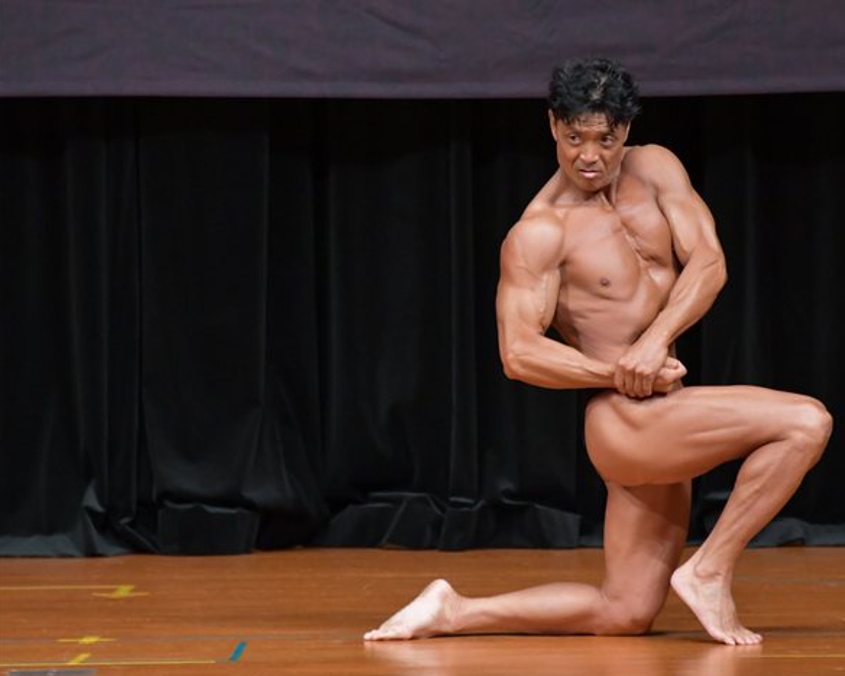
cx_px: 556
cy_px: 327
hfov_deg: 4.1
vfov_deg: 3.3
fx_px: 11677
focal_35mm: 467
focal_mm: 250
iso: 5000
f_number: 5.6
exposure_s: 1/400
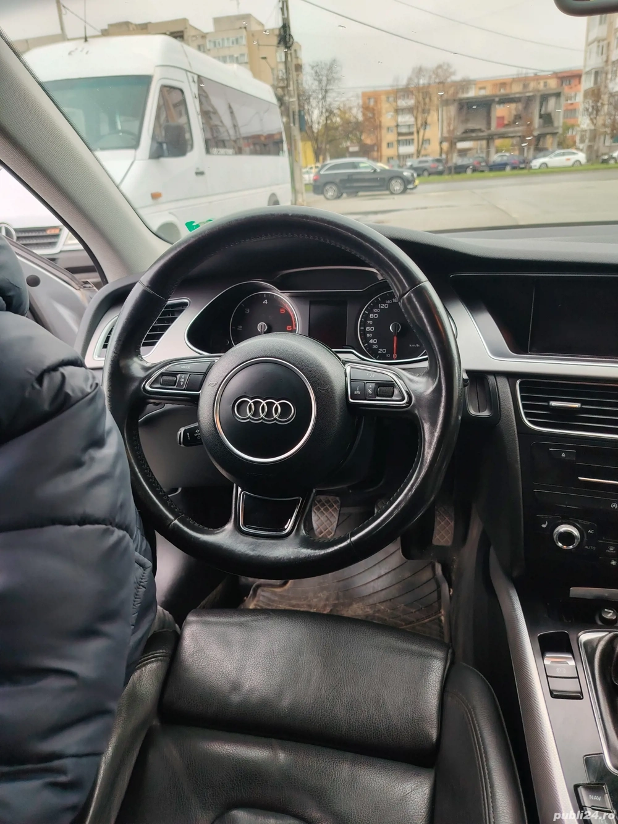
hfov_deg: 56.8
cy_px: 412
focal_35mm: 24
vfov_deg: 71.6
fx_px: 571
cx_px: 309
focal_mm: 5.25
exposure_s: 1/100
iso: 391
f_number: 1.75
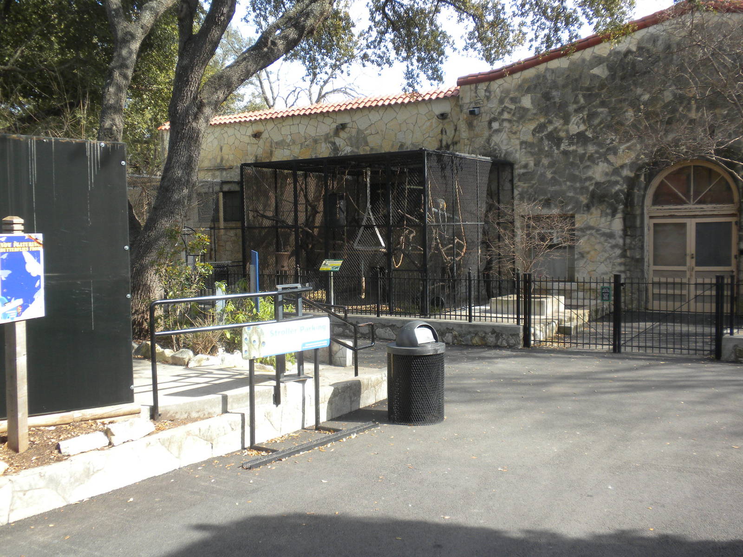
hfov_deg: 50.1
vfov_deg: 38.7
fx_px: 794
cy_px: 278
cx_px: 372
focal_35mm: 37
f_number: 3.5
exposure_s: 1/206
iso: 64
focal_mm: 6.6
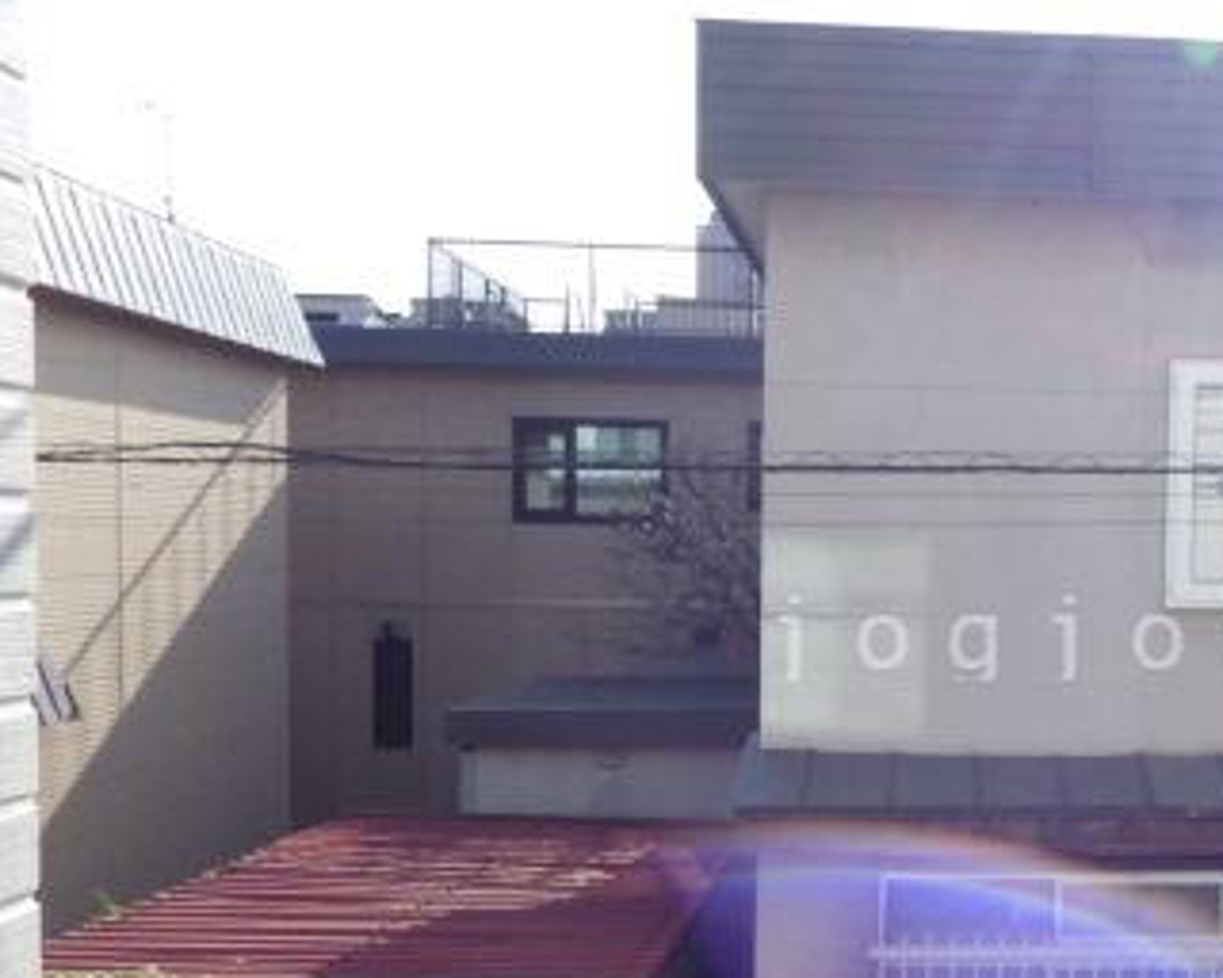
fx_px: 1556
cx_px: 1032
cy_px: 634
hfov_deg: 40.5
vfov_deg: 34.6
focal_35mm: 43
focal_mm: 4
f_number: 3.1
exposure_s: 1/1000
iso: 100
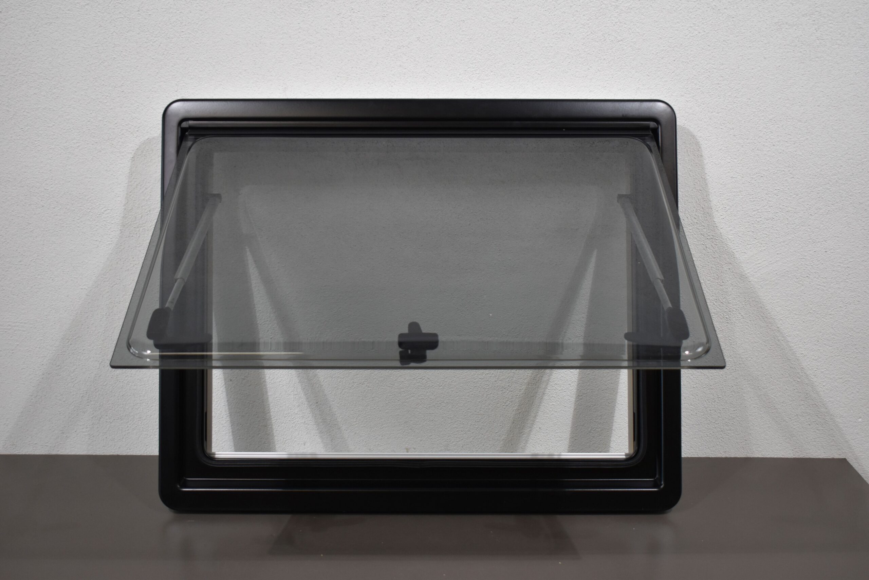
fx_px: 1086
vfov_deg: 29.9
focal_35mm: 45
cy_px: 290
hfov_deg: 43.6
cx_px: 434
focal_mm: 30
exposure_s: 1/200
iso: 800
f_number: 4.2
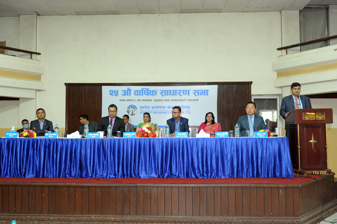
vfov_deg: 44.9
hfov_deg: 63.7
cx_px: 168
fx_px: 271
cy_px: 112
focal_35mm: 29
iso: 800
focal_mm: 29
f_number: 3.5
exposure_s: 1/100
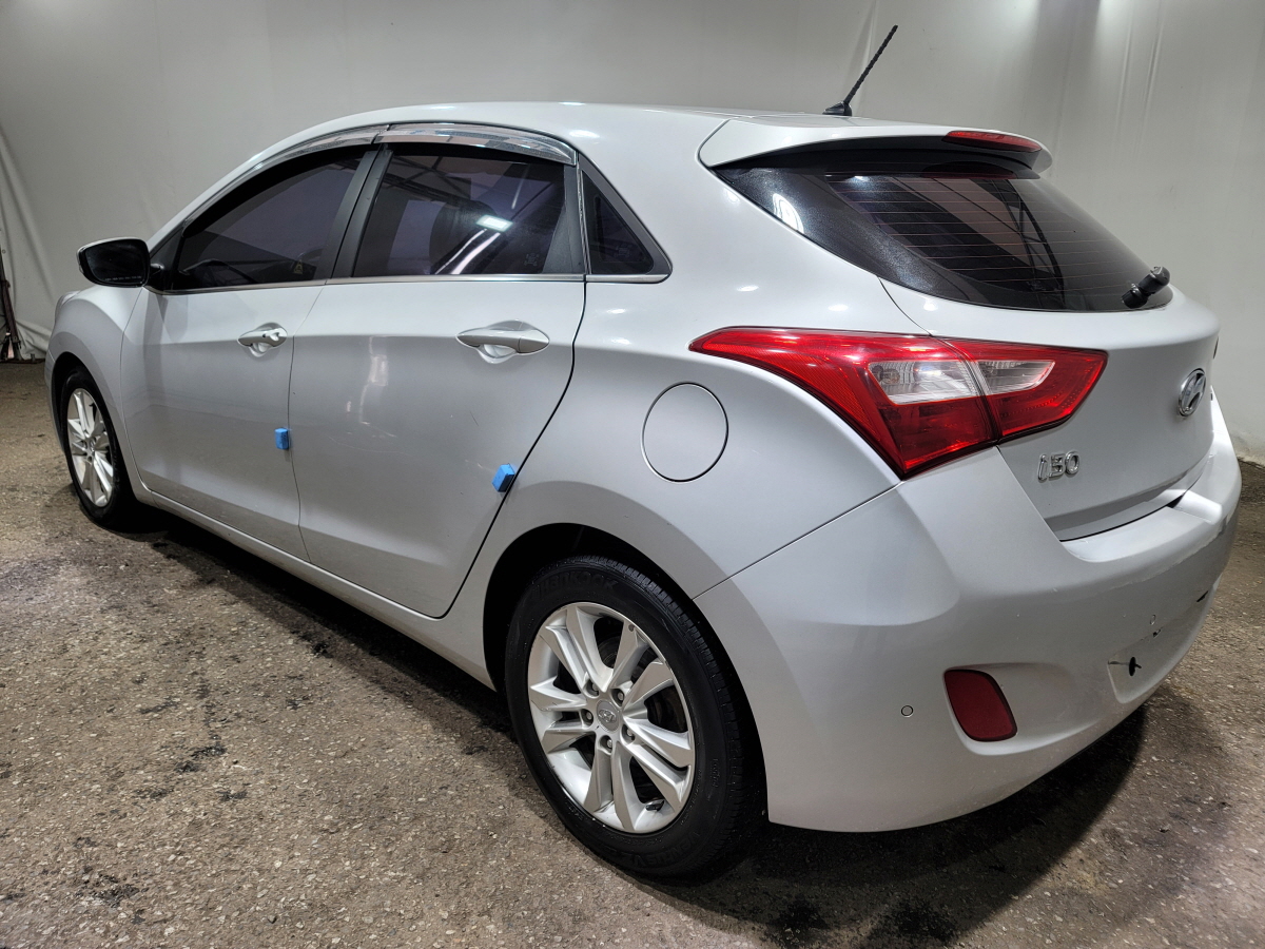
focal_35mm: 25
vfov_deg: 54.9
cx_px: 632
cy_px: 474
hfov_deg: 69.4
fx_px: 914
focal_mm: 7
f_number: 1.8
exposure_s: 1/120
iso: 40
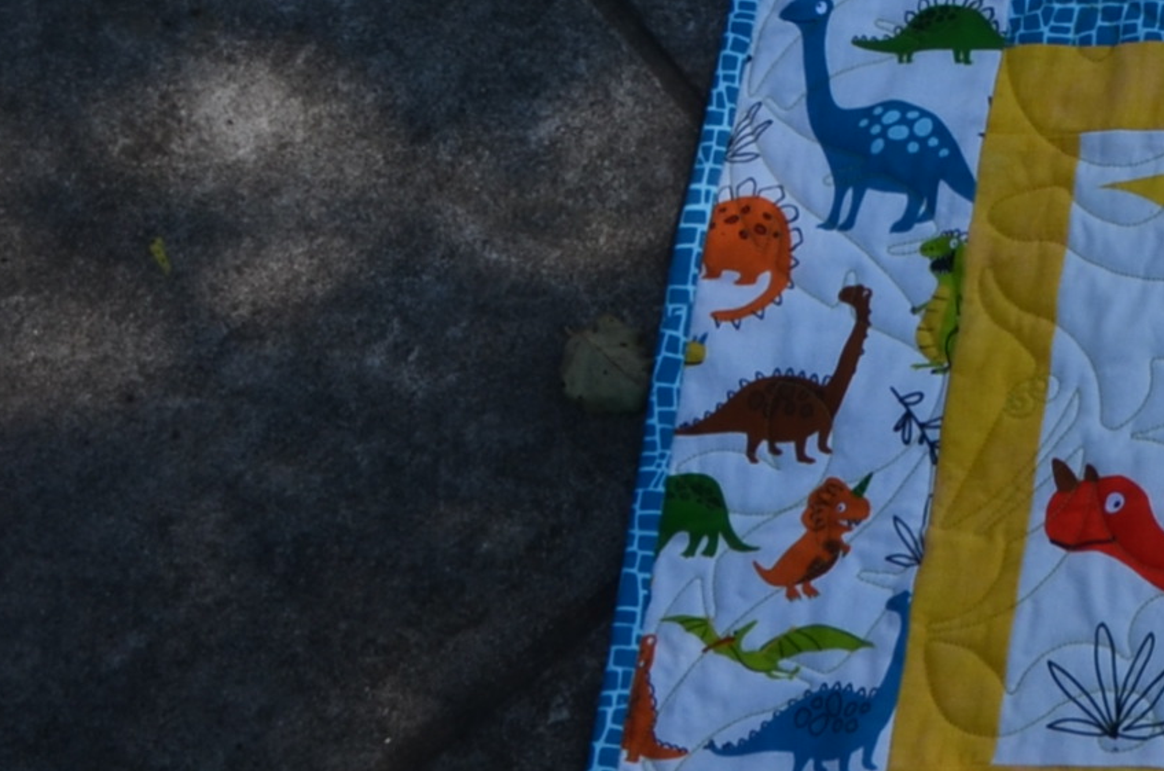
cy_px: -327
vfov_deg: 9.3
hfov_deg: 12.4
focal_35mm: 144
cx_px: 2434
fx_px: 4646
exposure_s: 1/125
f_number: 11
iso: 180
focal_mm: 22
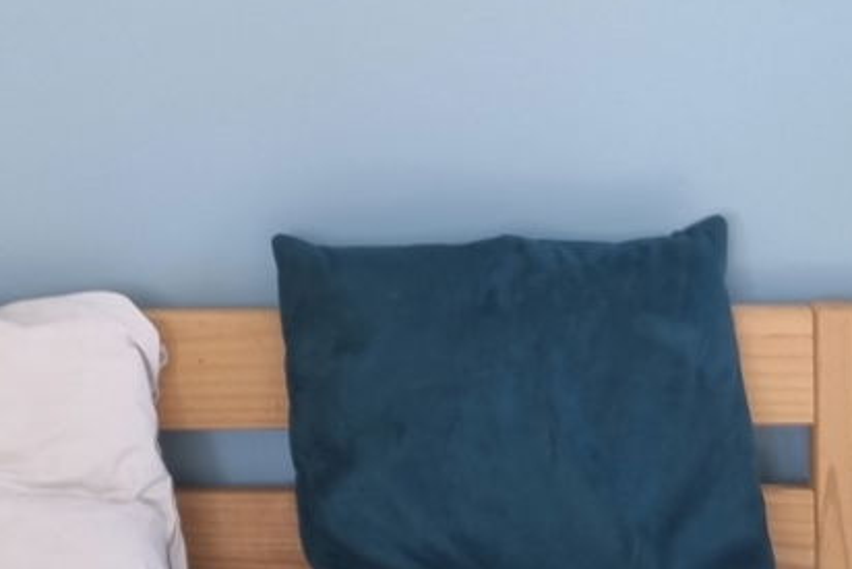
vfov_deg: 12.4
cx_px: -50
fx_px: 2486
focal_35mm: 105
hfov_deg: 18.8
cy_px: -306
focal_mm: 5.4
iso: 50
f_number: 1.8
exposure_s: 1/106
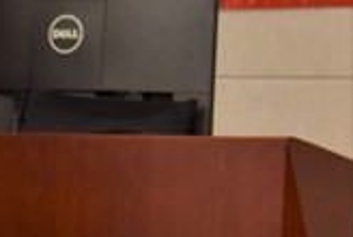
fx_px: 4036
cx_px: 564
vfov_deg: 3.4
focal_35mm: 411
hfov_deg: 5.0
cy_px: -54
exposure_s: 1/60
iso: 800
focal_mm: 75
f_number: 7.1
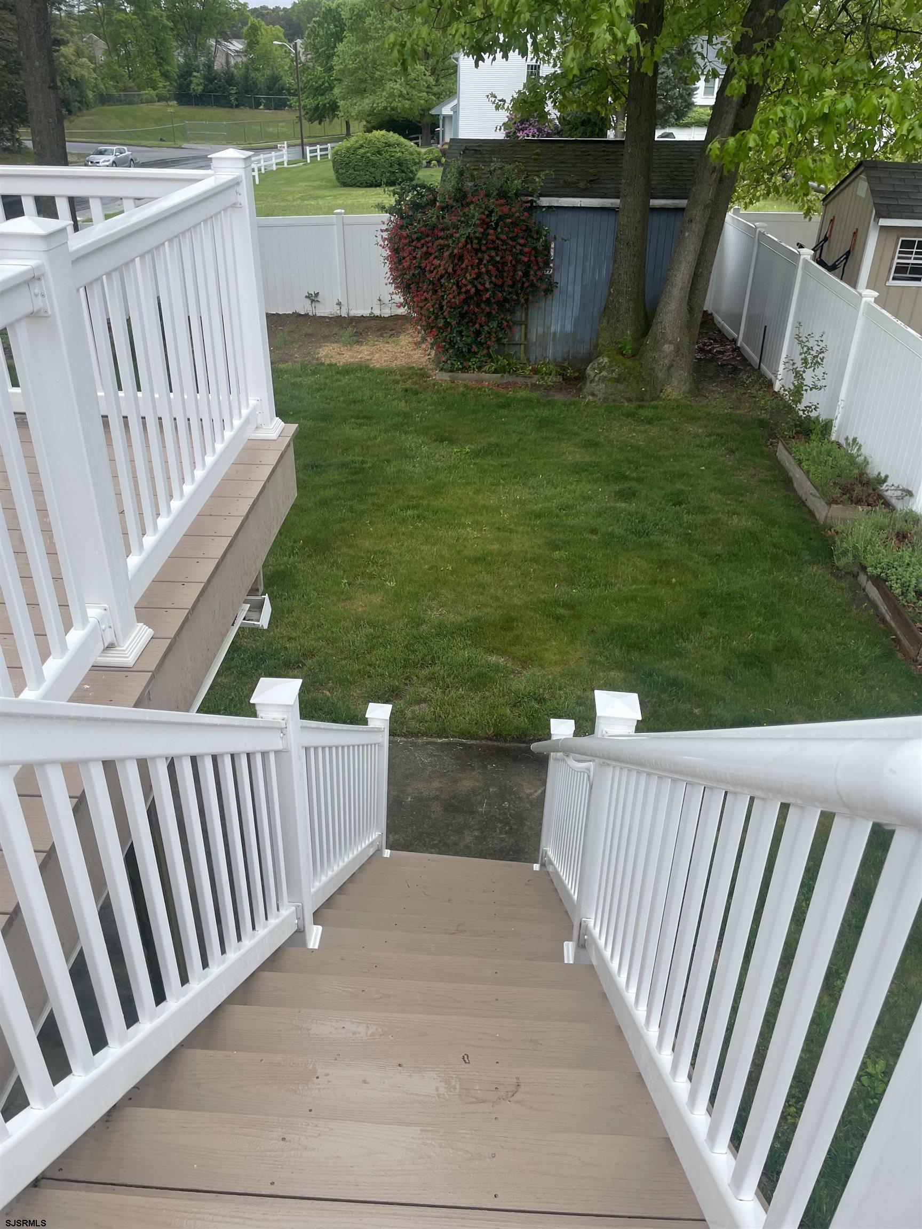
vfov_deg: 67.3
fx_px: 923
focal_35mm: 26
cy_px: 614
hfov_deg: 53.1
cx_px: 461
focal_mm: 4.2
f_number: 1.6
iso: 32
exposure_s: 1/924
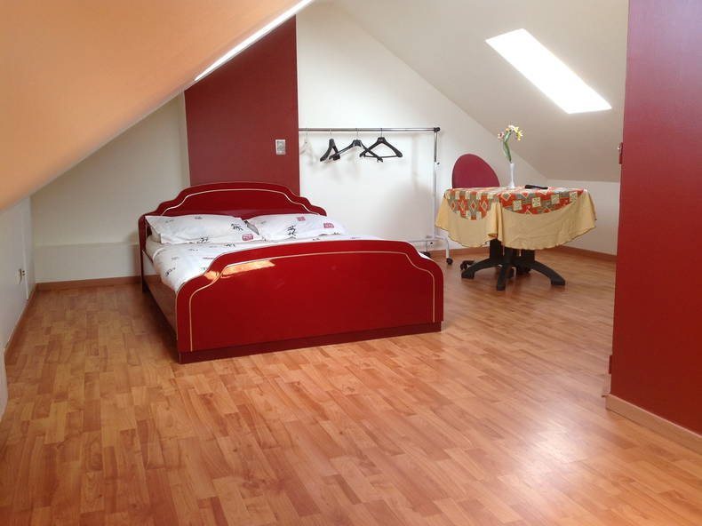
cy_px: 263
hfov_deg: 52.6
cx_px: 351
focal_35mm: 35
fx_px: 710
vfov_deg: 40.7
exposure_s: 1/30
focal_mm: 4.28
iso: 64
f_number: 2.4
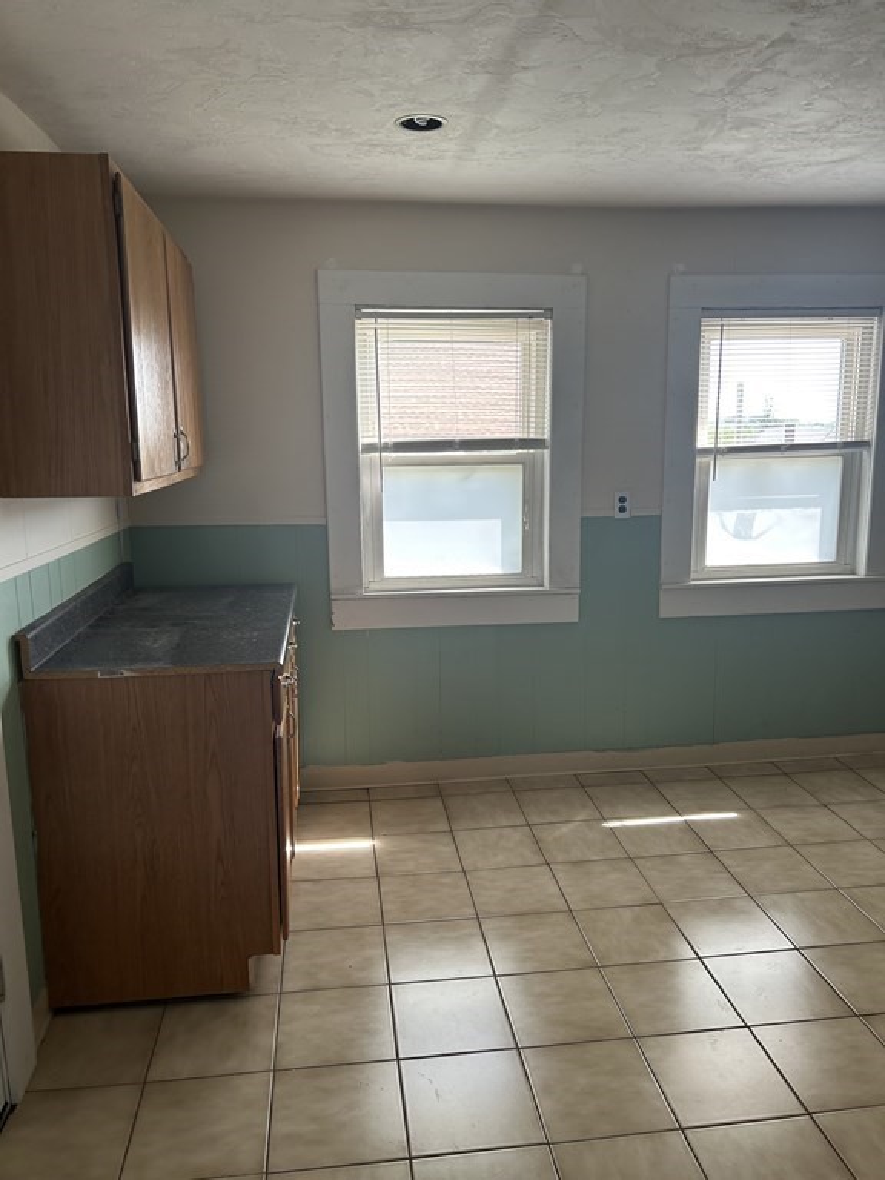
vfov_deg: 67.3
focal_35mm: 26
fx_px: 886
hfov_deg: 53.1
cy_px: 590
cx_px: 442
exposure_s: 1/135
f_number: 1.5
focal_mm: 5.7
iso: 64
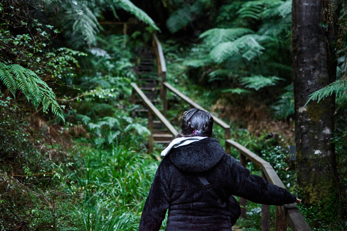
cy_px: 116
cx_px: 174
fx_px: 506
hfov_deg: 37.9
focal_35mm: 52
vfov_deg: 25.8
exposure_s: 1/640
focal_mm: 35
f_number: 1.8
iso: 6400
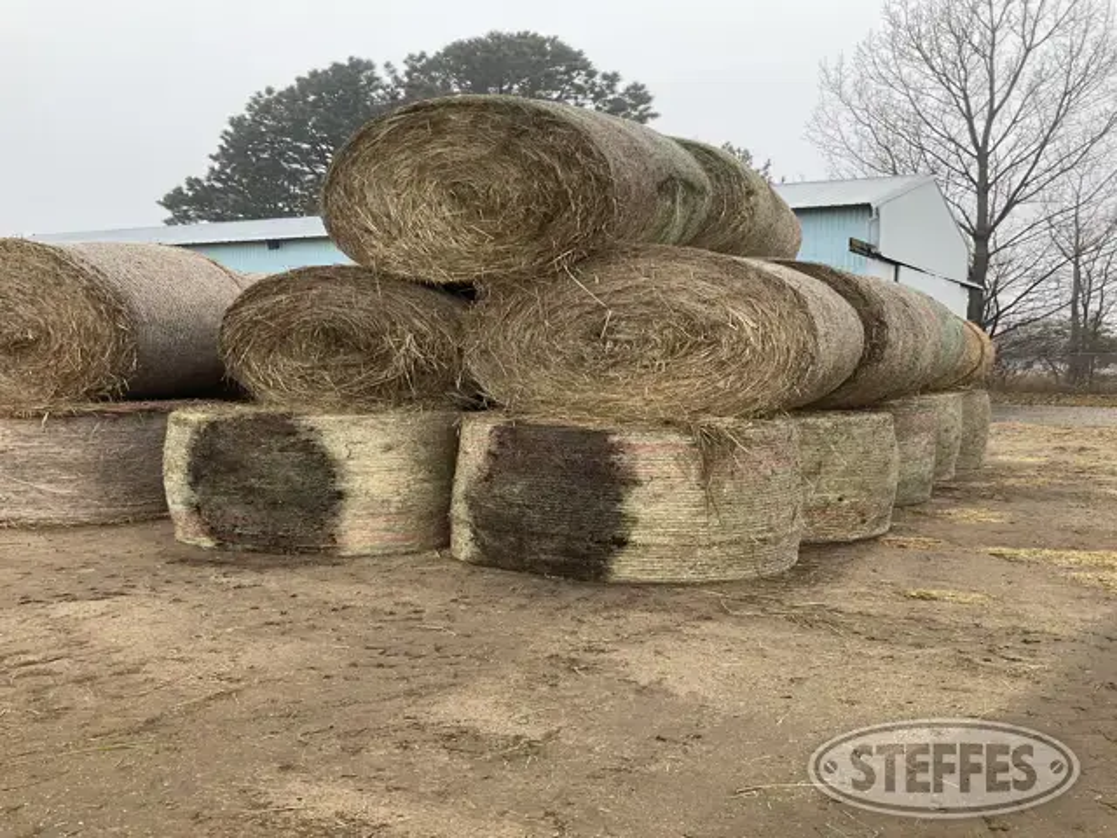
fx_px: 936
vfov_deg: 48.2
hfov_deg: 61.7
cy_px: 419
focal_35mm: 29
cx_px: 558
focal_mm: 3
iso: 40
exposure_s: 1/122
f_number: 1.8
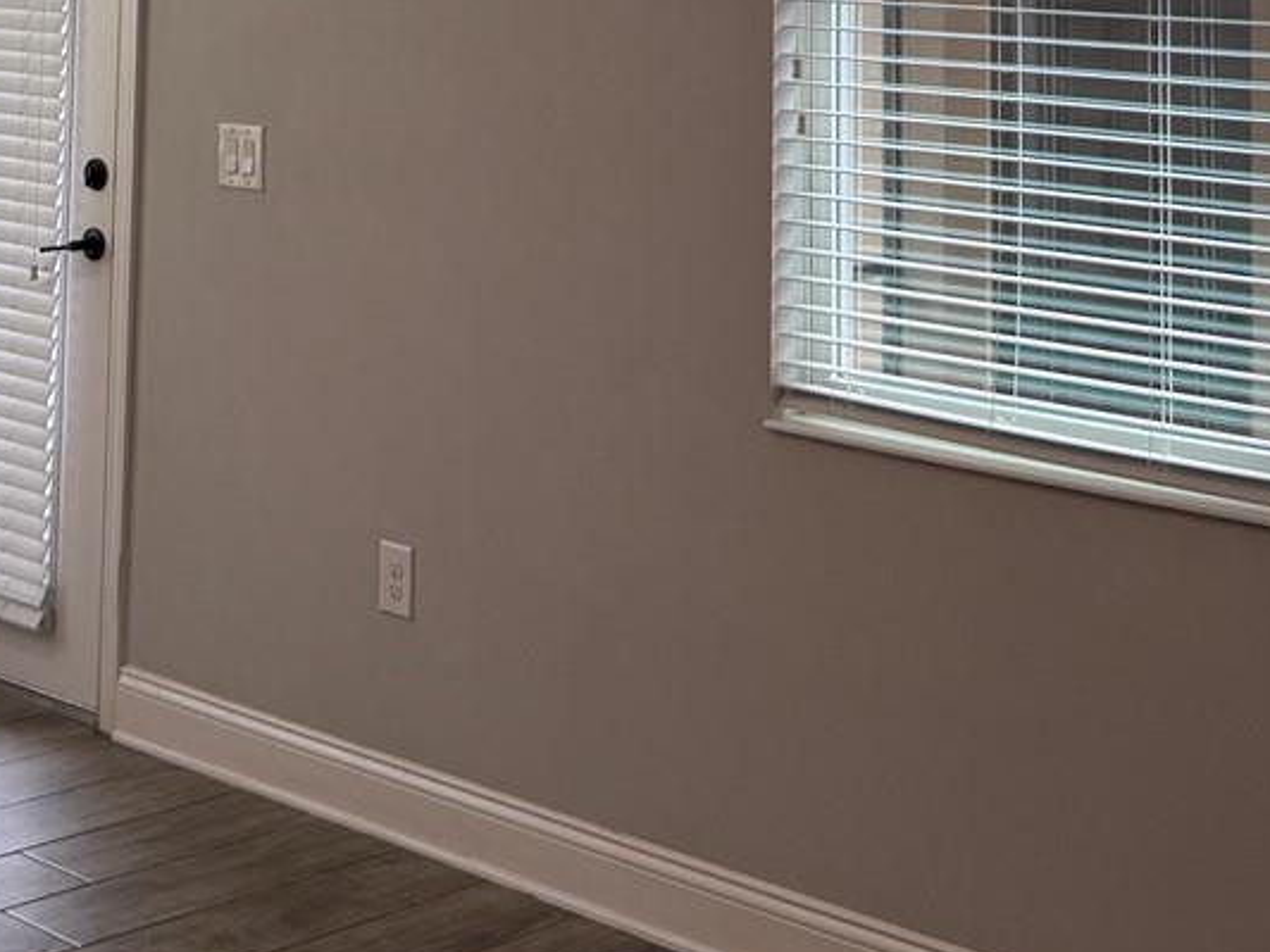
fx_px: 2642
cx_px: 272
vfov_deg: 18.9
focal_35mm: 72
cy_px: -290
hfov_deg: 26.6
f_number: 1.78
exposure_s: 1/227
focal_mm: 6.76
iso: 160
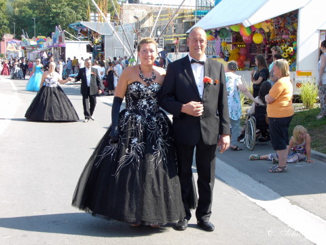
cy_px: 122
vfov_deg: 19.4
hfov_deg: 25.7
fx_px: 716
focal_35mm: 76
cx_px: 163
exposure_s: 1/130
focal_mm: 11.7
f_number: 4
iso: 70
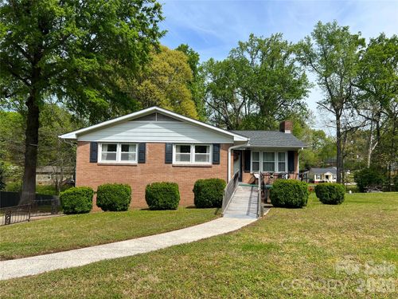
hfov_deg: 67.3
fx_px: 299
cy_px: 150
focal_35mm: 26
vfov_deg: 53.1
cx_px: 199
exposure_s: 1/3165
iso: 50
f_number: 1.5
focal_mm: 5.7
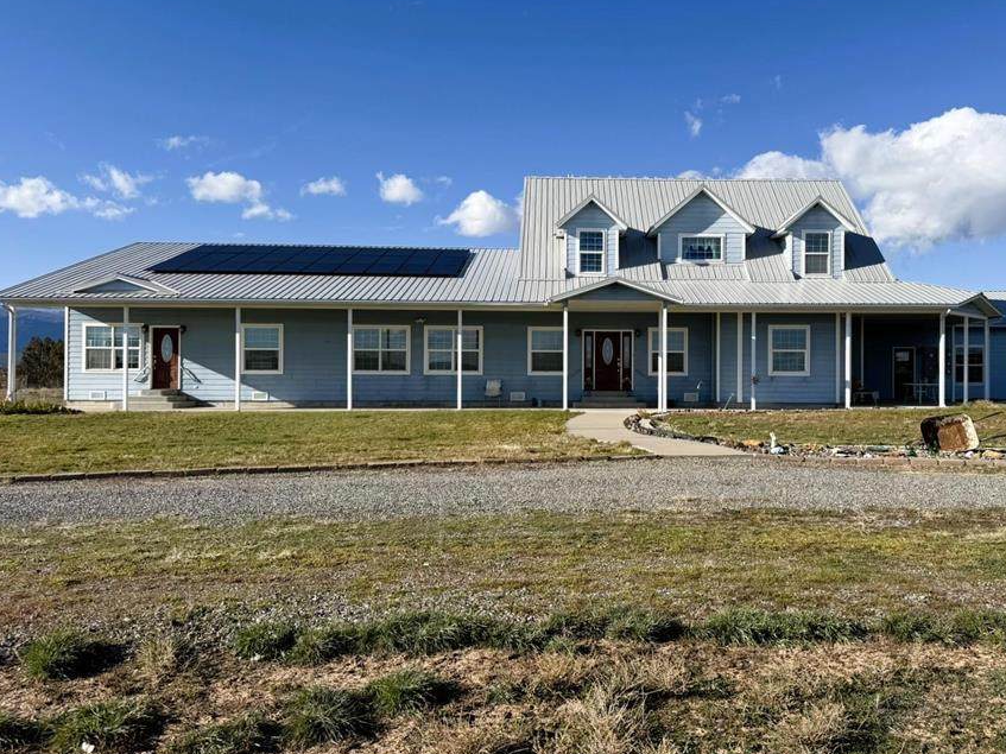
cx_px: 599
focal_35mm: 29
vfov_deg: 48.2
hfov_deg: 61.2
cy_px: 369
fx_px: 843
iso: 80
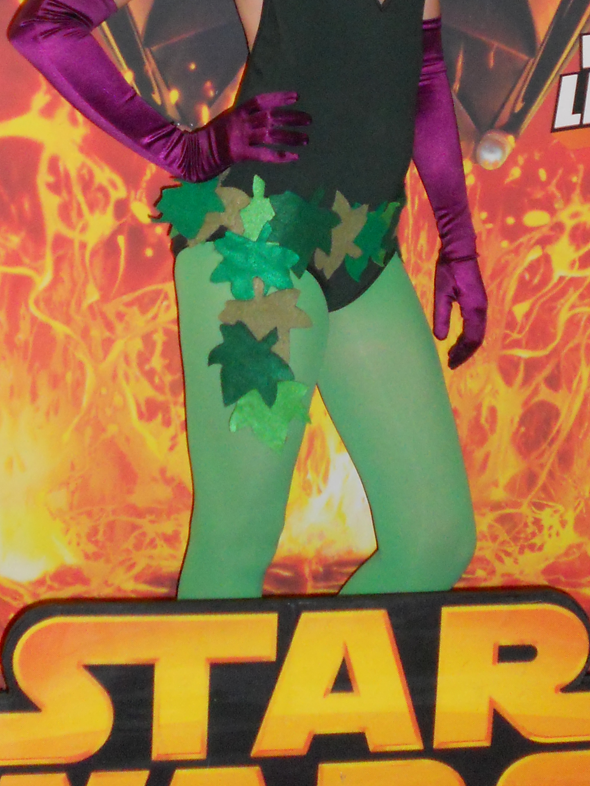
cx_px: 312
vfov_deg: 22.2
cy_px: 74
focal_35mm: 86
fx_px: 1954
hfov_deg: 17.2
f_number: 3.9
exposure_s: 1/30
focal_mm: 6.9
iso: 400
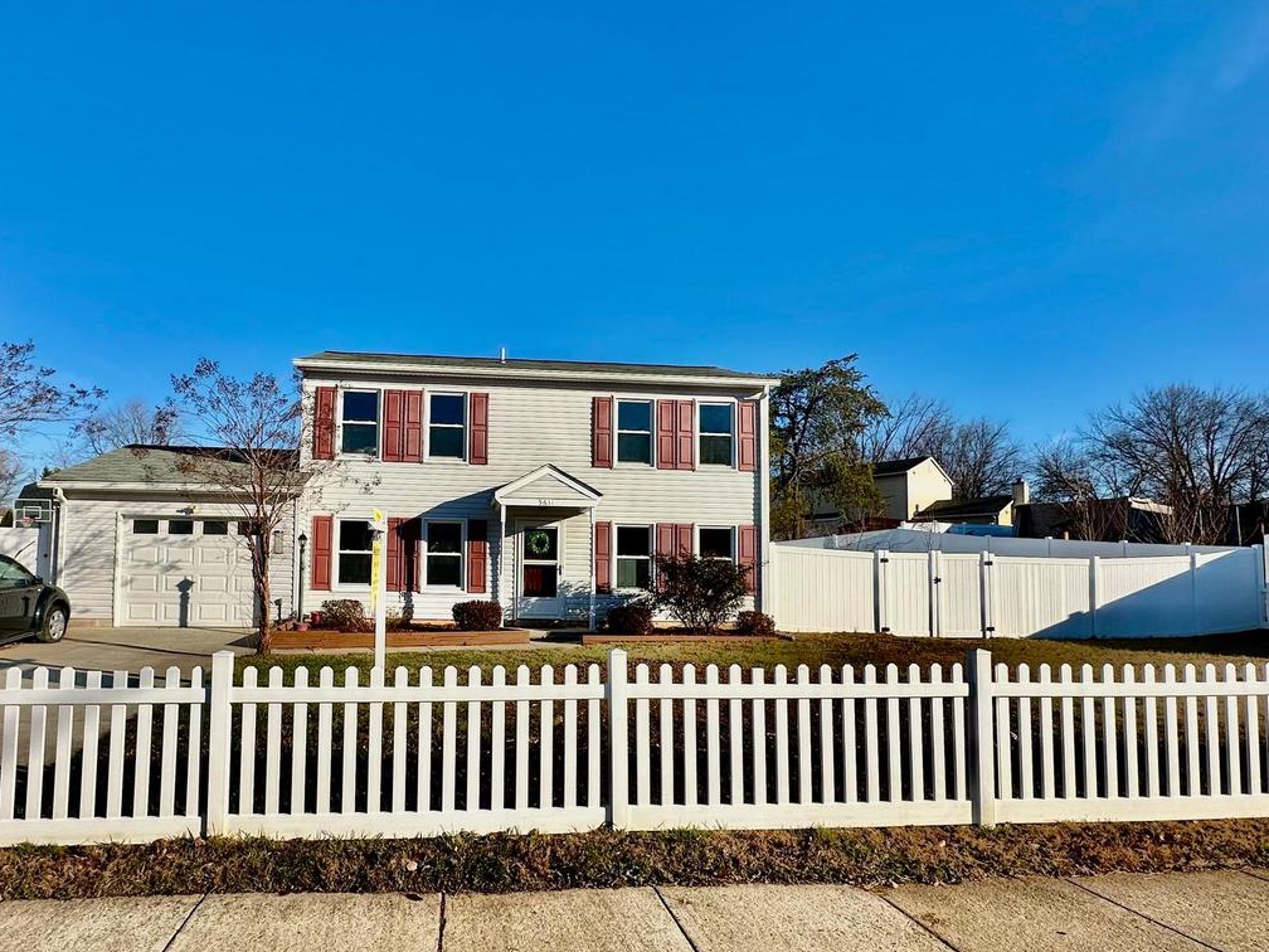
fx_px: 733
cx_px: 506
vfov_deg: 65.7
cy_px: 544
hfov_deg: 80.8
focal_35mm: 20
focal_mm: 2.22
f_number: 2.2
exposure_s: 1/3300
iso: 50
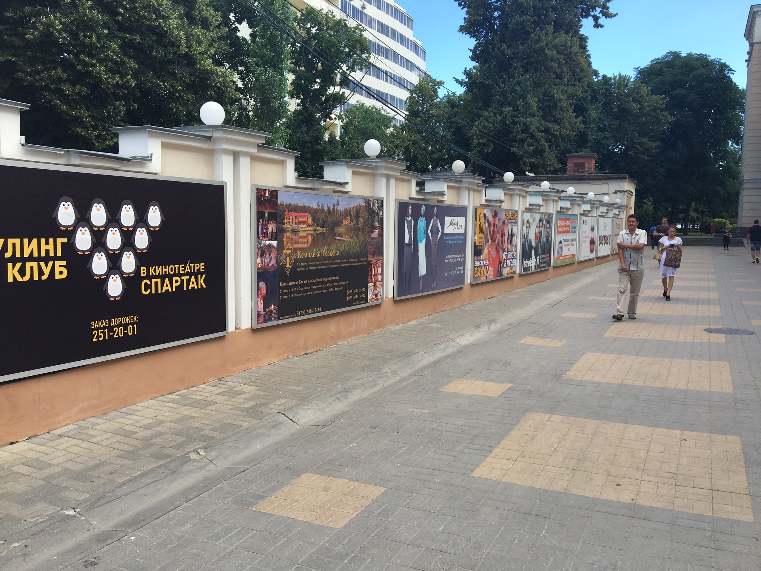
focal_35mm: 29
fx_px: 638
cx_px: 380
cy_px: 286
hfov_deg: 61.7
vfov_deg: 48.2
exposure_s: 1/493
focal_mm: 4.15
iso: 25
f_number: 2.2
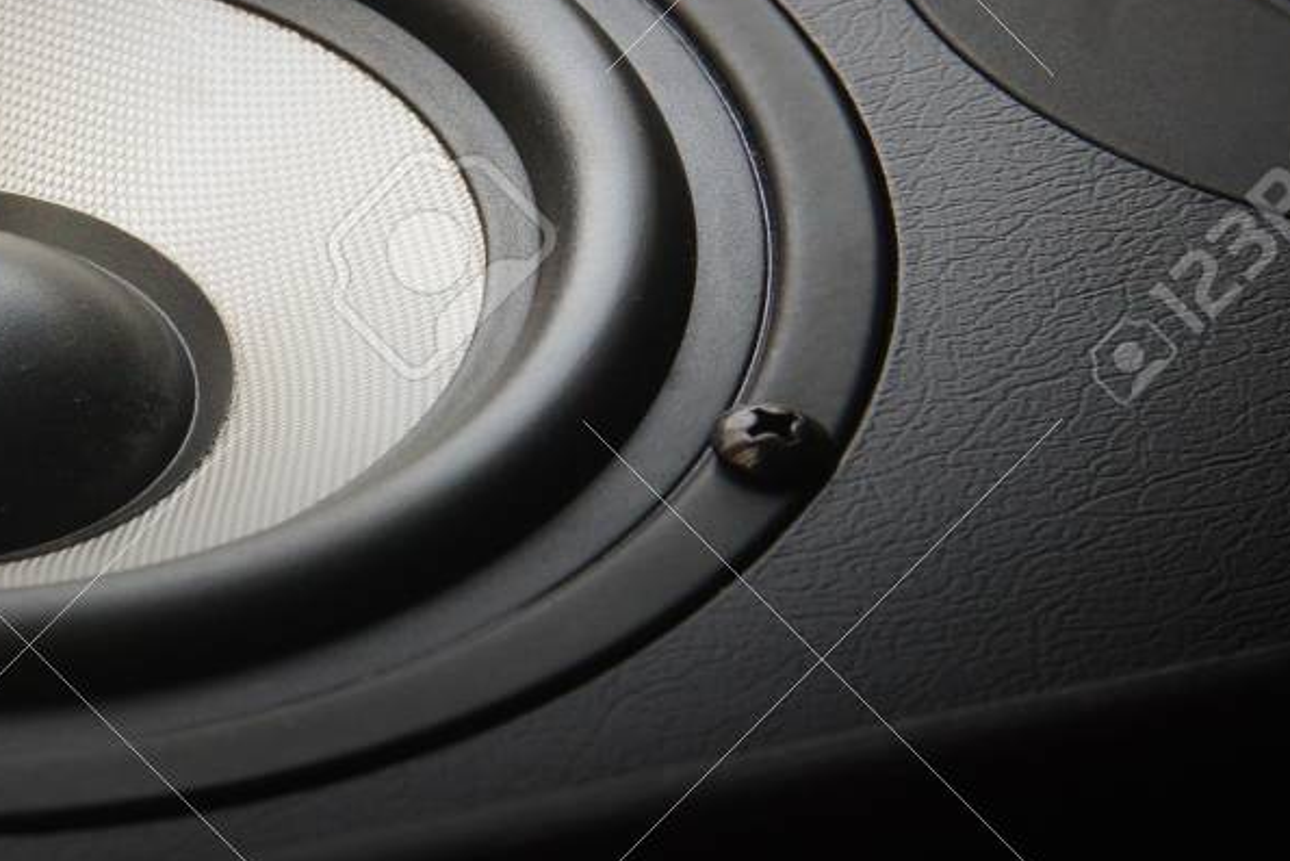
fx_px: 4695
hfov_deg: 15.4
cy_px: 176
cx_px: 26
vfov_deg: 10.4
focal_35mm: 131
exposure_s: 1/40
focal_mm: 40
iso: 400
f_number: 11
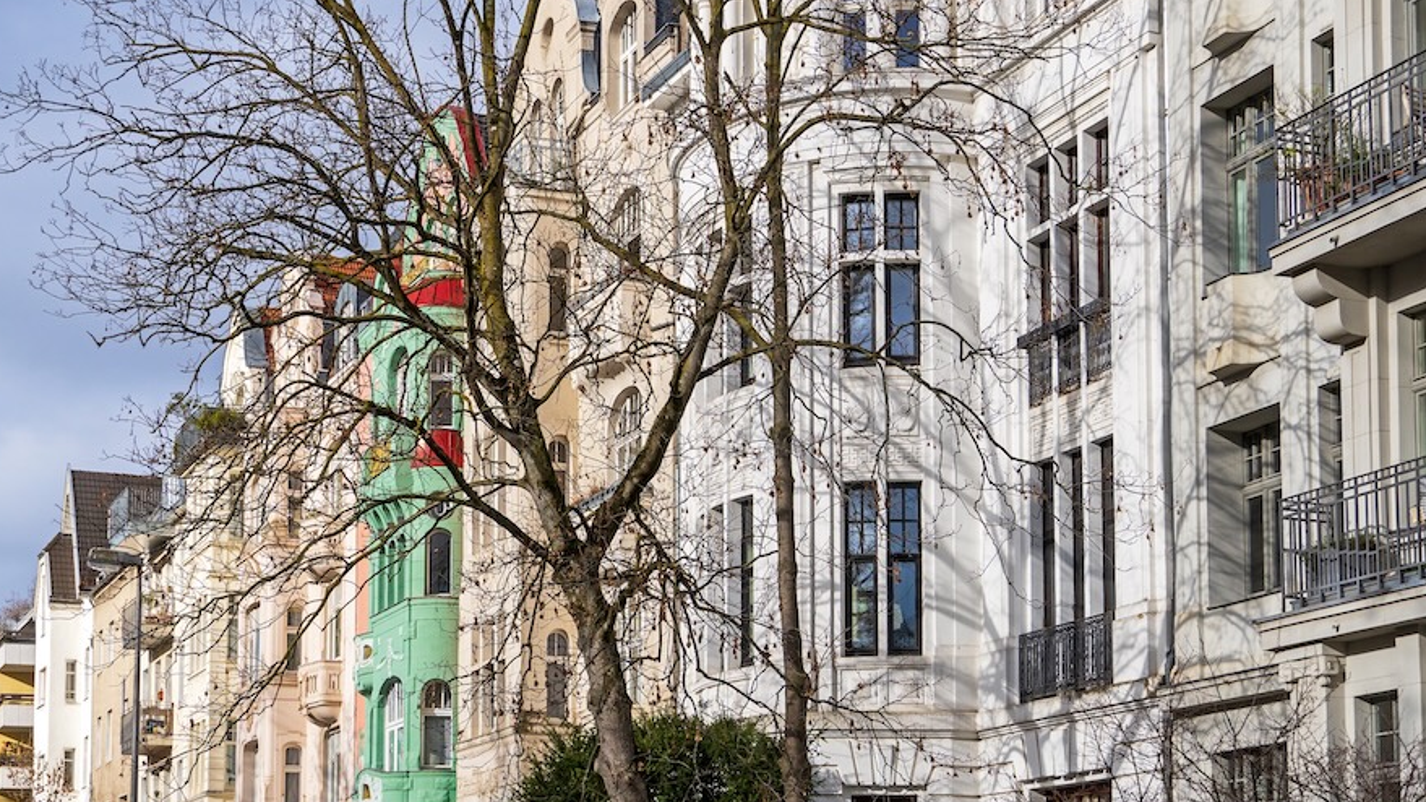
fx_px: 2366
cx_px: 631
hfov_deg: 33.5
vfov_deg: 19.2
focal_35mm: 63
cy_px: 296
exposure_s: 1/800
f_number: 5.6
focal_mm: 35
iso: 200
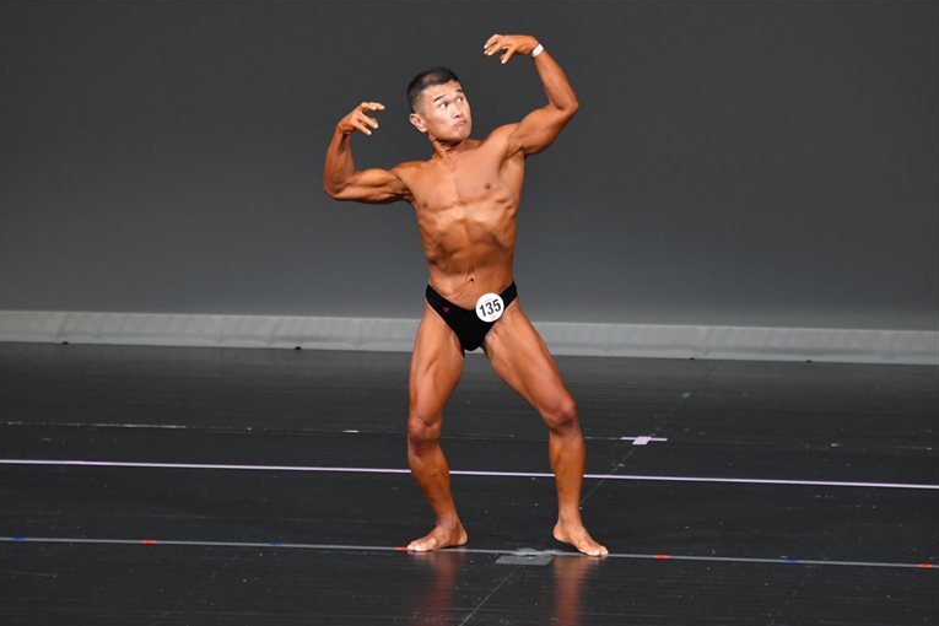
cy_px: 313
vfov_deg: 4.3
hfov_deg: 6.5
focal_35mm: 319
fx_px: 8320
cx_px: 465
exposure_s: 1/400
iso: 4000
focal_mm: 210
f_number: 5.6
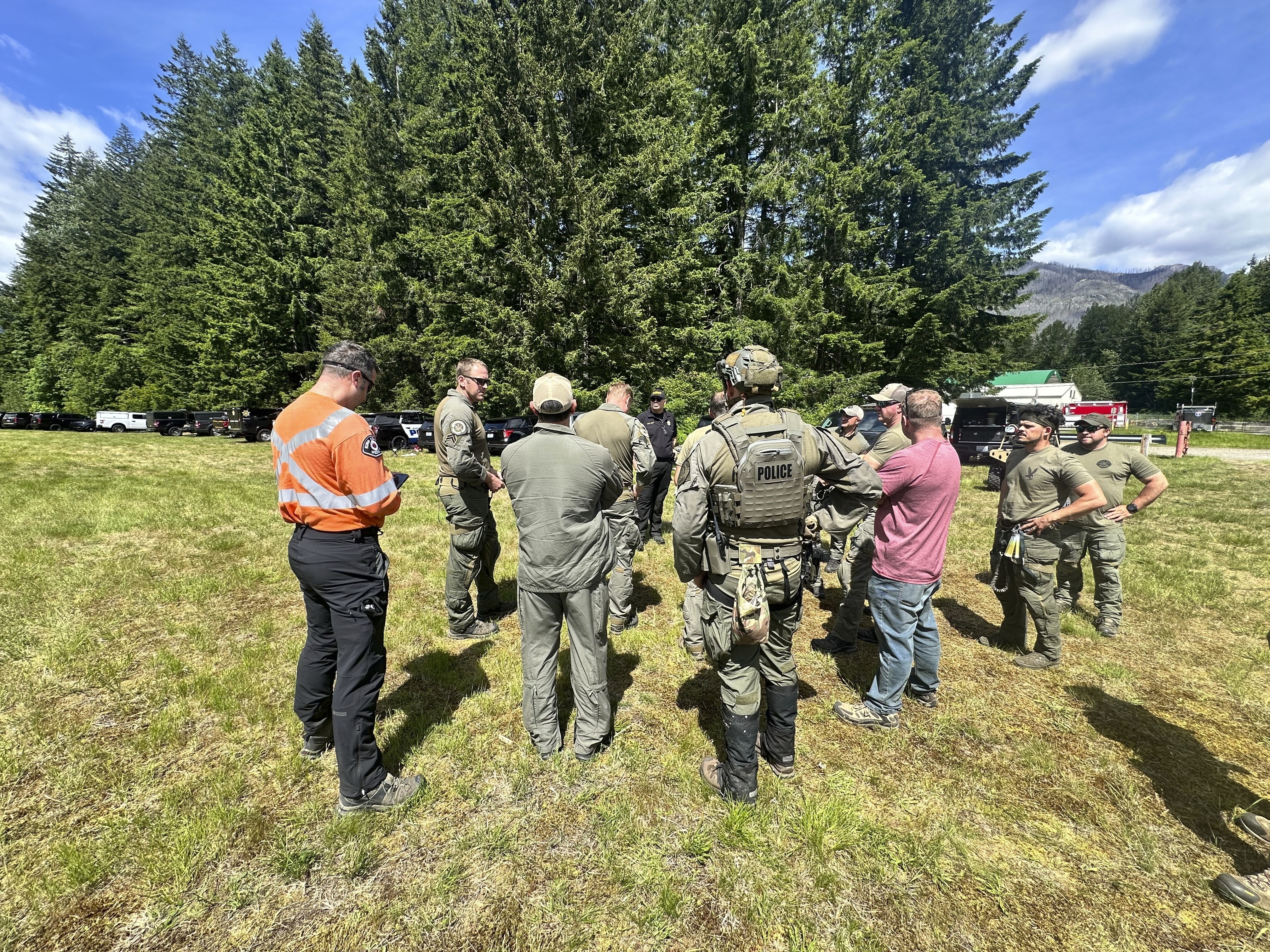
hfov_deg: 102.1
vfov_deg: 85.7
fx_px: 514
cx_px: 635
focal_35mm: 14
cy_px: 476
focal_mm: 2.22
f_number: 2.2
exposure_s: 1/882
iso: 40
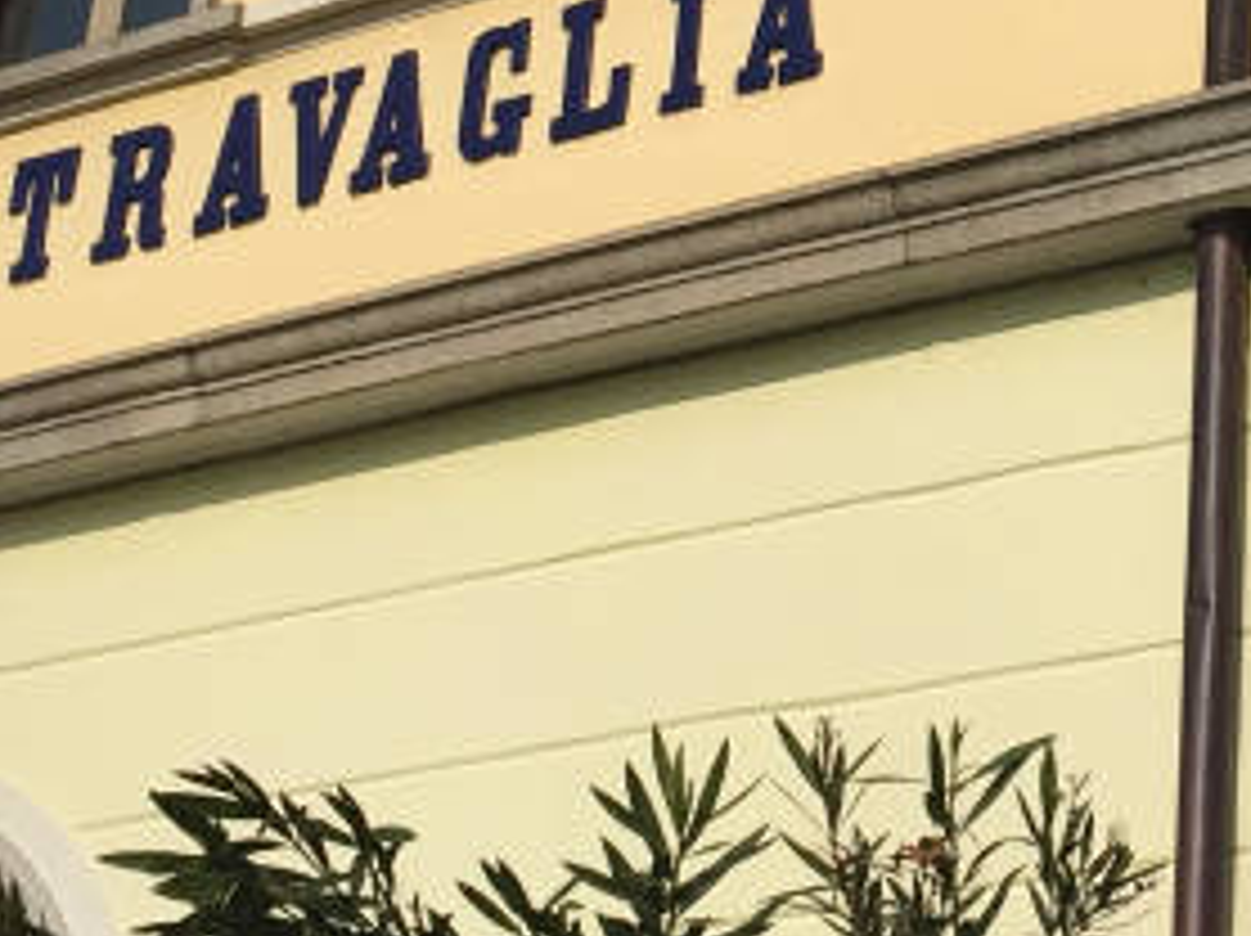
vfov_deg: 13.5
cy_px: -166
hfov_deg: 17.8
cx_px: 1364
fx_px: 3864
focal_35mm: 107
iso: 32
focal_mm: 4.15
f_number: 2.2
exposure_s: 1/3968
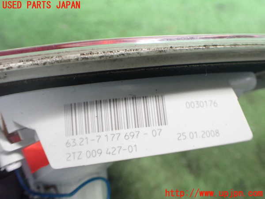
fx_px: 230
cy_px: 100
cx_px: 132
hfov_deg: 60.0
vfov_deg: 46.8
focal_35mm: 30
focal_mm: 5.4
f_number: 2.3
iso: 800
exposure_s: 1/50
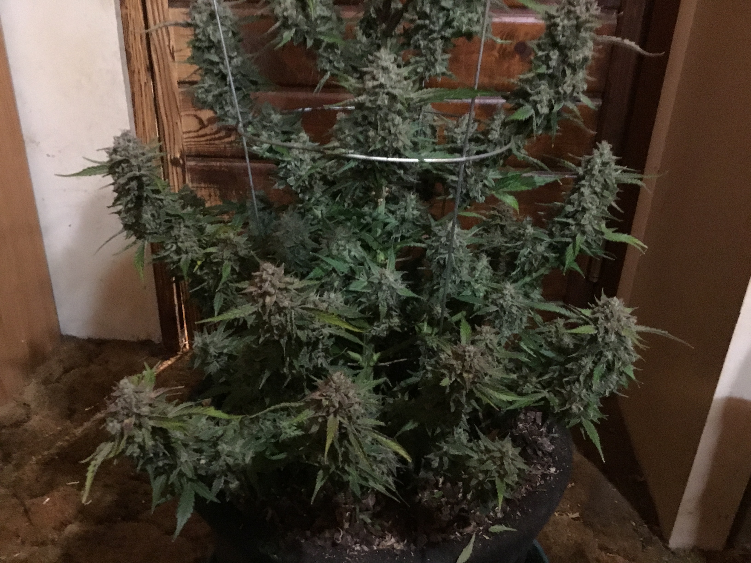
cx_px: 376
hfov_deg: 58.4
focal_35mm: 31
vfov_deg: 45.4
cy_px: 282
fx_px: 673
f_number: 2.4
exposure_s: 1/15
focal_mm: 3.3
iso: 640
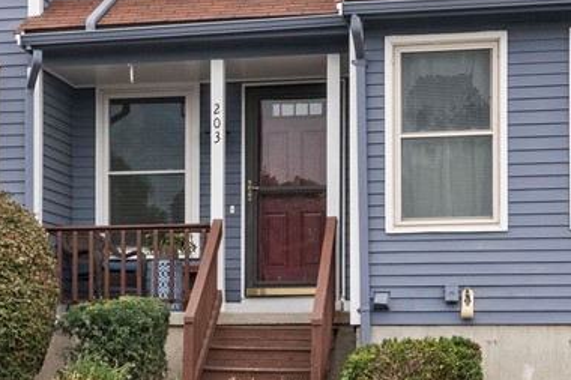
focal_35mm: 103
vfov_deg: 13.2
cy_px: 63
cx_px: 114
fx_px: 1633
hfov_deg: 19.6
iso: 400
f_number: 14
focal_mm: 24
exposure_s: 1/100
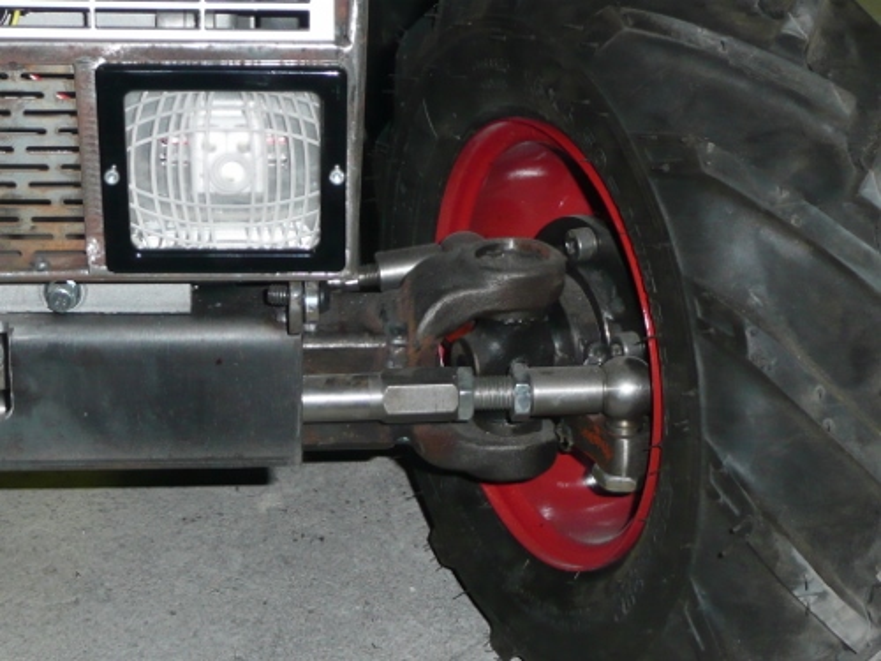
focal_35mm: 75
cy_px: 330
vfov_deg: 19.6
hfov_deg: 26.0
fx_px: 1909
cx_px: 440
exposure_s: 1/30
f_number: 4.2
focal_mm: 8.2
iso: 200
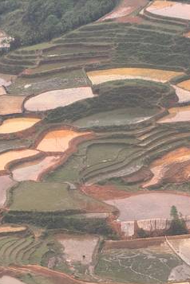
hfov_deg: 8.2
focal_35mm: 168
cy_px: 142
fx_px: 1330
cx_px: 73
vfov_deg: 12.2
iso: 80
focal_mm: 15.66
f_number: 2.8
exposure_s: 1/99
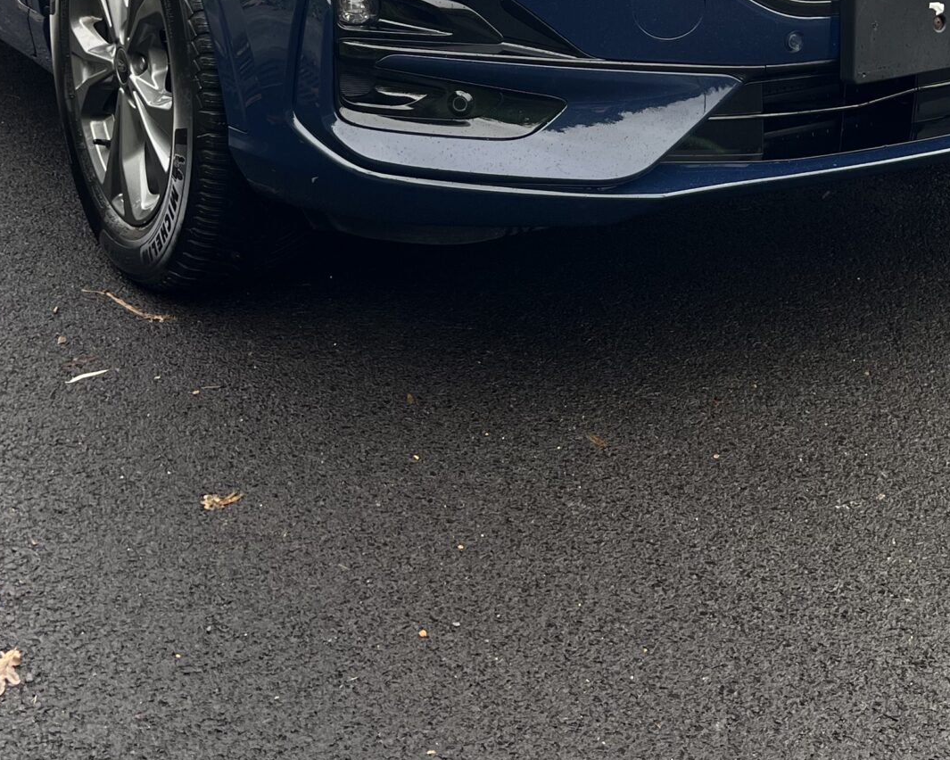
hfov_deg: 31.0
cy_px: -49
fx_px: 1715
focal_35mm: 61
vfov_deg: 23.6
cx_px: 490
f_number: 1.5
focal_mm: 5.7
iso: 40
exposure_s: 1/249
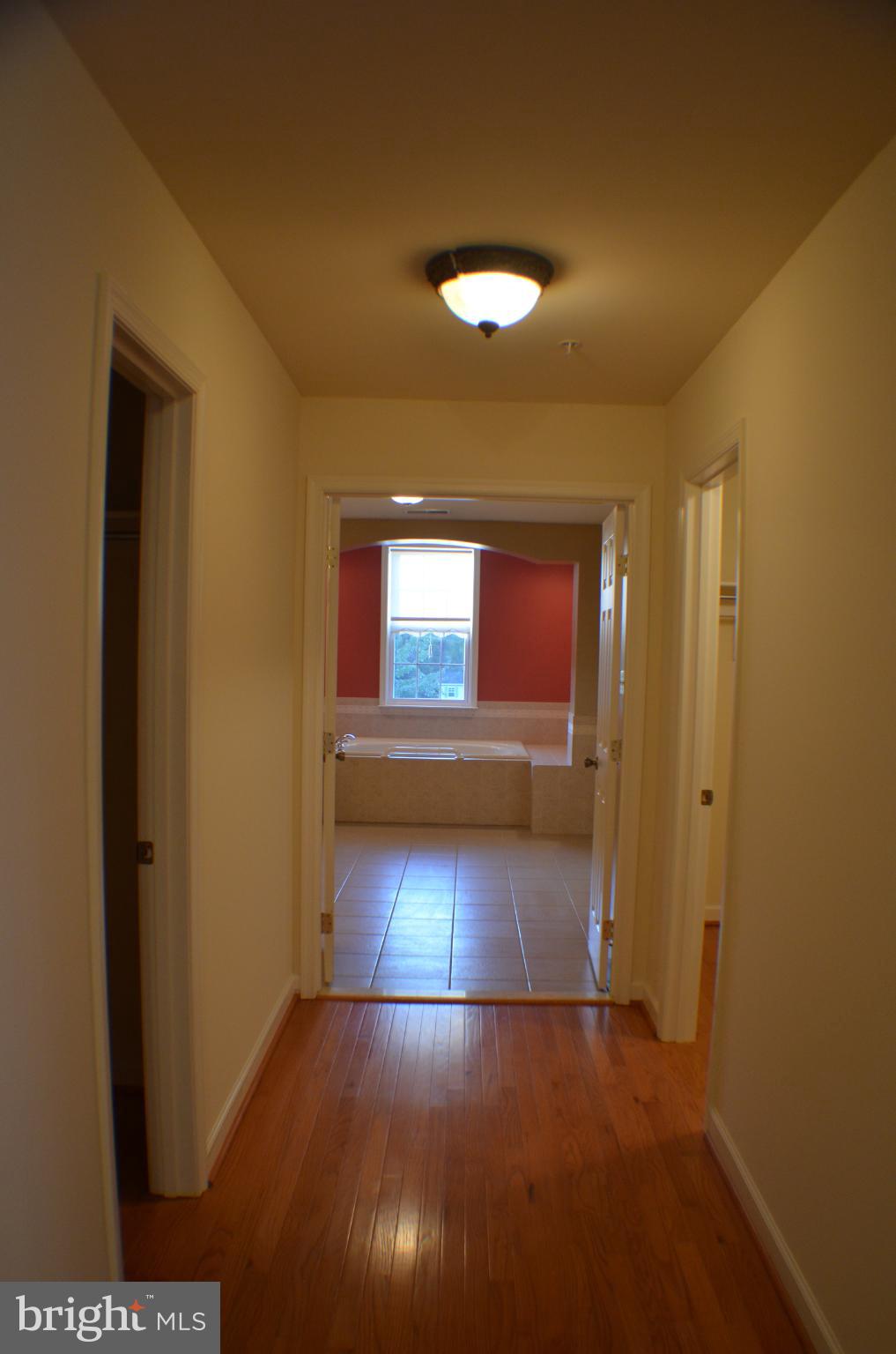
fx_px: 1238
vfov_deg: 57.3
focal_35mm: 33
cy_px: 677
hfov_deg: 39.8
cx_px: 448
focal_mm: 22
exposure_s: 1/60
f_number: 4
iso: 560
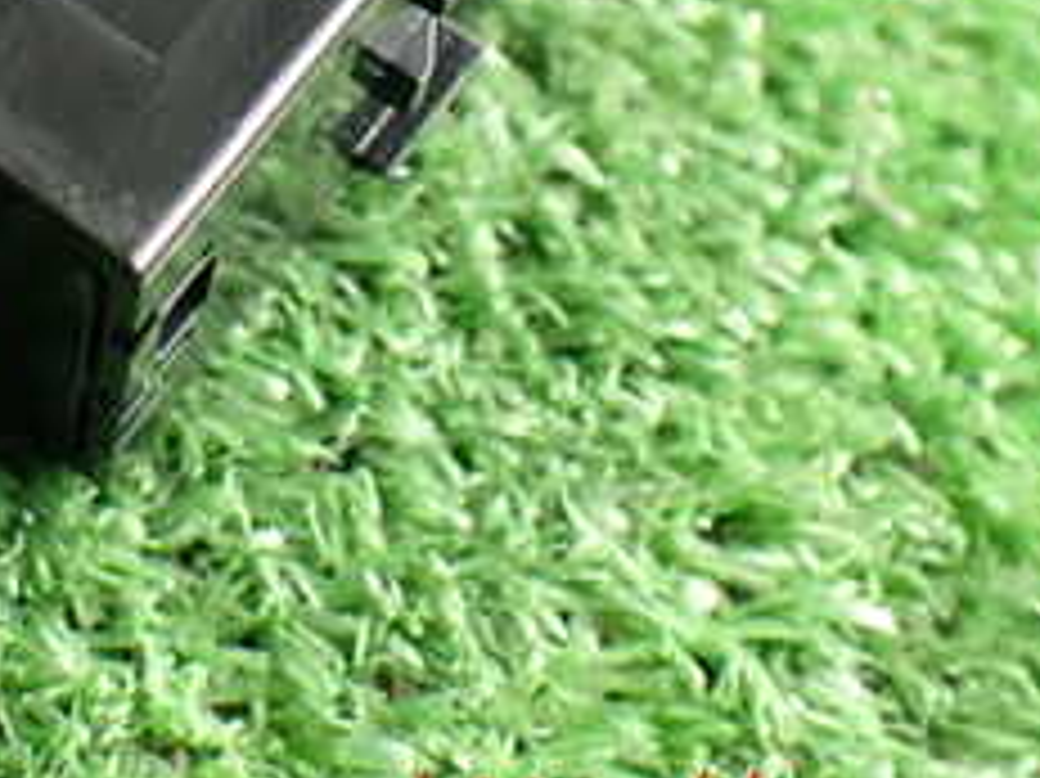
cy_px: -135
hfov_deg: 24.2
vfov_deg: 18.0
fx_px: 2342
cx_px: 81
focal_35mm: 78
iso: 800
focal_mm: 5.4
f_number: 2.3
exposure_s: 1/80
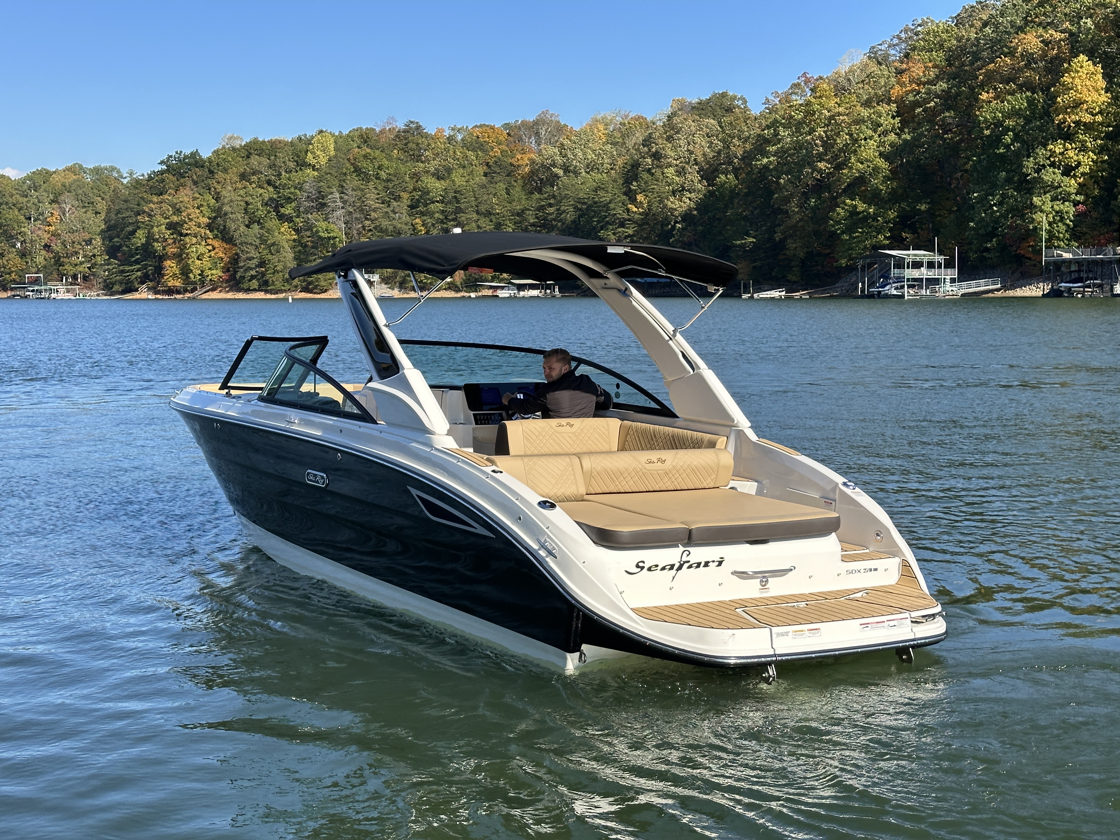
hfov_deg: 39.7
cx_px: 560
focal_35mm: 48
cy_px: 420
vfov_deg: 30.3
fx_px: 1553
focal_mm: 6.86
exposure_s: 1/2667
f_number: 1.78
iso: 64
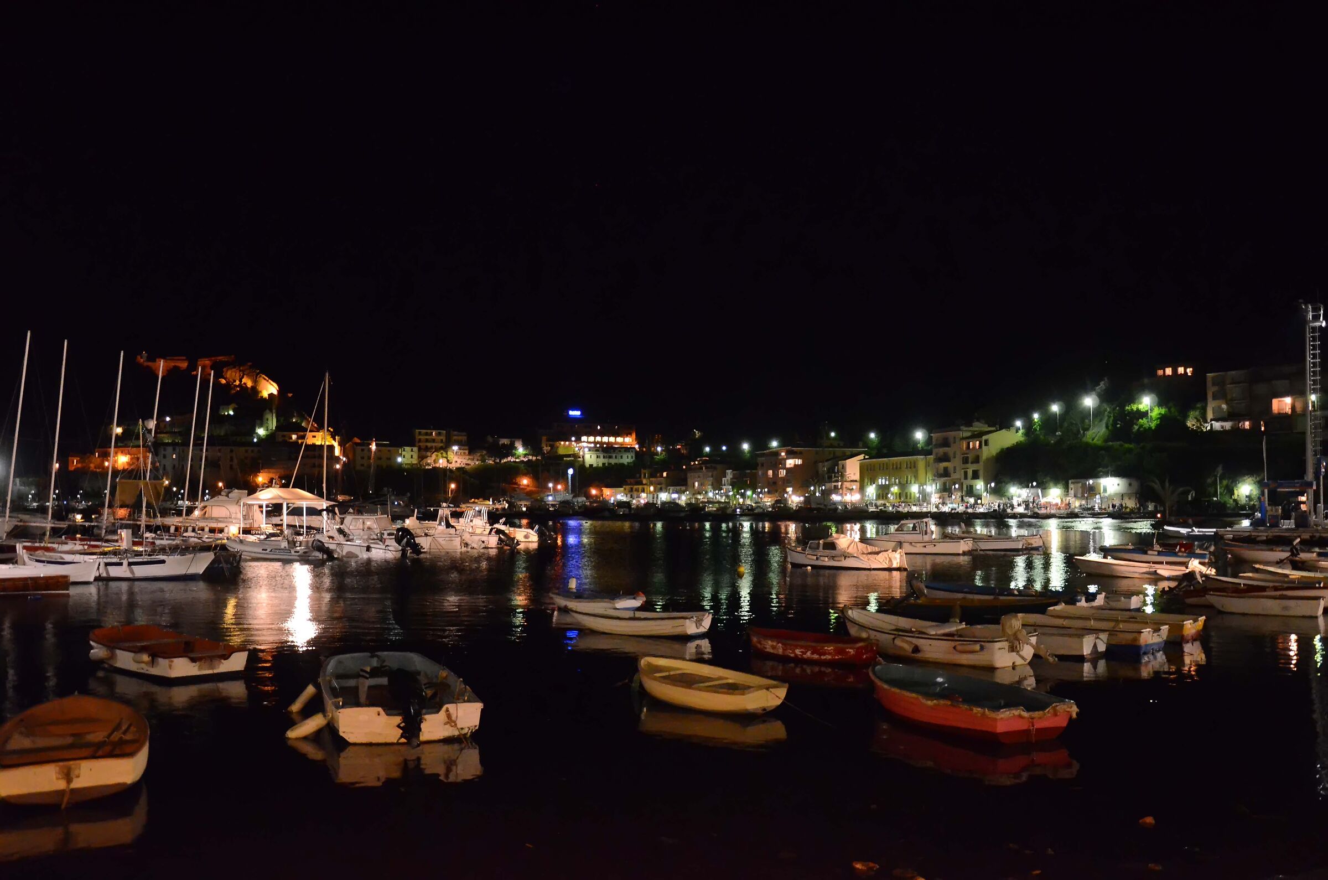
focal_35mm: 33
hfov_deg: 57.3
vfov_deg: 39.8
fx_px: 1215
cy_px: 440
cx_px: 664
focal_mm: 22
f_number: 3.8
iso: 6400
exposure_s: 1/13
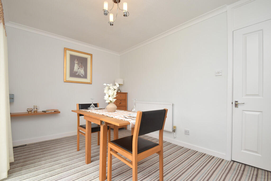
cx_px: 136
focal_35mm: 15
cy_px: 90
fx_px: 113
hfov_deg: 100.4
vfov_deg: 77.3
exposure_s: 1/60
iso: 400
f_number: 10
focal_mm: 10
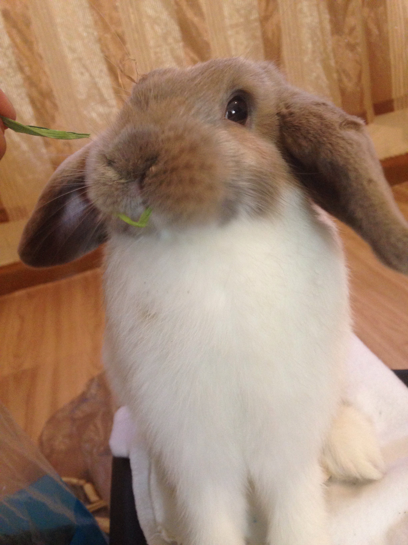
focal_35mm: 33
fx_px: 519
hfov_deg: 42.9
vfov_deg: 55.4
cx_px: 204
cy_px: 272
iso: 250
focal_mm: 4.12
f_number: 2.4
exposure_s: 1/20
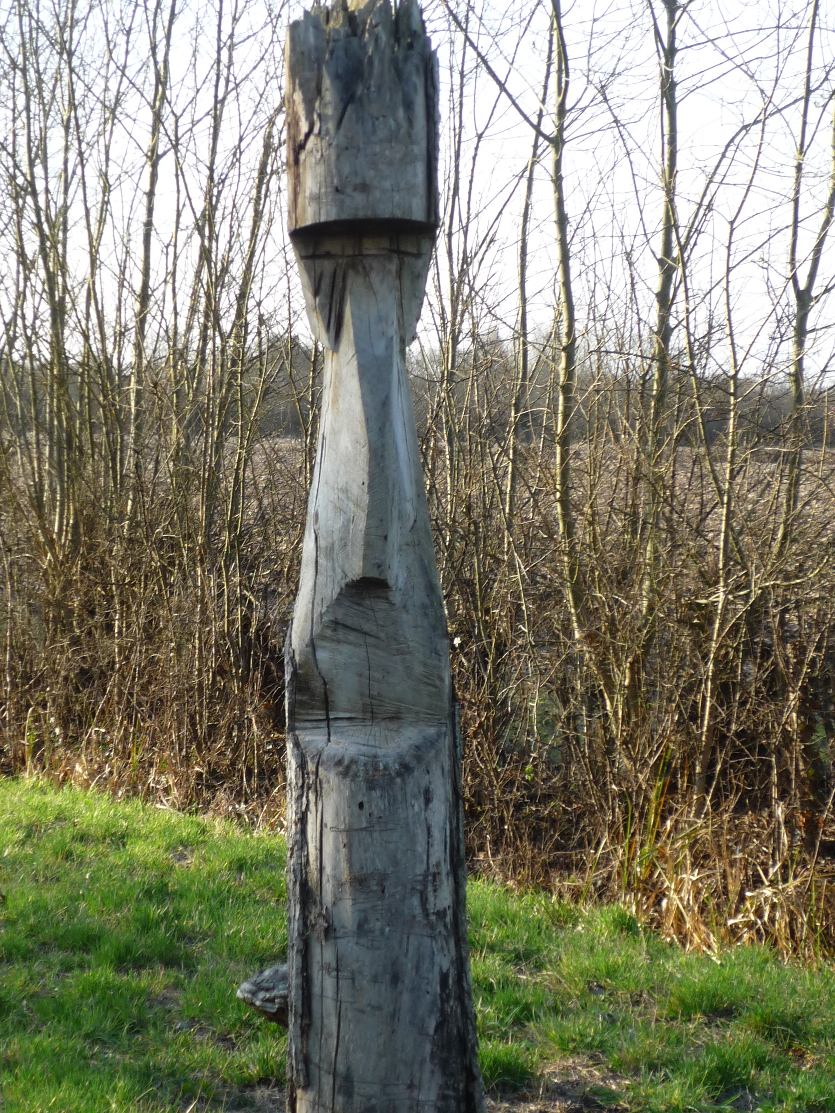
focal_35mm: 97
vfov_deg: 20.2
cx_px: 346
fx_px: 3119
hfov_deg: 15.2
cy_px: 620
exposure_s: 1/160
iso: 100
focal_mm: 11.7
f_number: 4
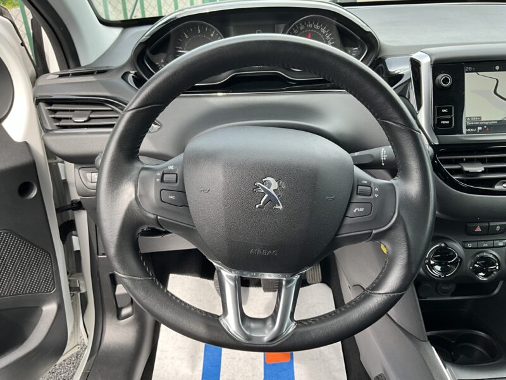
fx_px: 424
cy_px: 190
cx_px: 253
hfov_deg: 61.7
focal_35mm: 29
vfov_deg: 48.2
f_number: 1.8
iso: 25
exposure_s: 1/164
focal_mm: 3
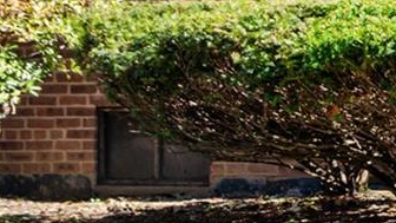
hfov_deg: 12.9
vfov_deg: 8.8
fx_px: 1407
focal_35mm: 134
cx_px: 899
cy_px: -148
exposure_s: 1/640
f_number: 11
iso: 200
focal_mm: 21
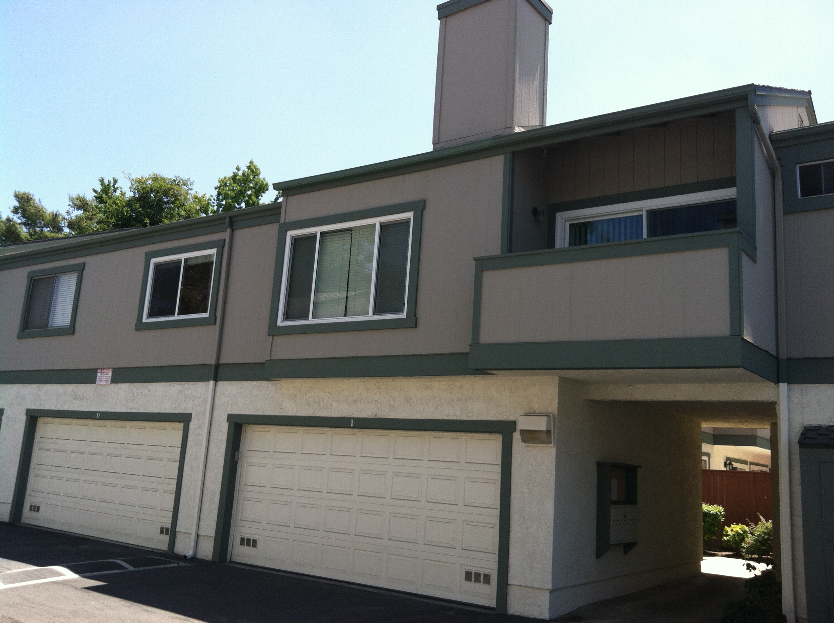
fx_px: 842
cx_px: 417
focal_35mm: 35
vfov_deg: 40.6
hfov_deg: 52.7
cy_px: 312
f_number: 2.8
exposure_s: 1/588
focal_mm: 3.85
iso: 80
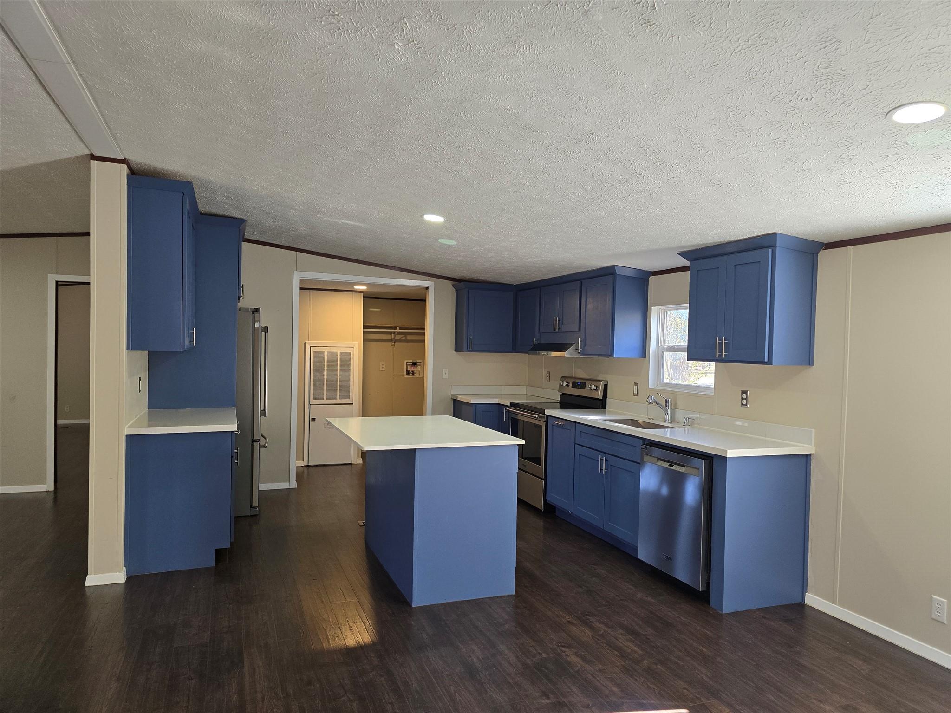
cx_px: 476
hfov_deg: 73.9
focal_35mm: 23
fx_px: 632
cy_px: 356
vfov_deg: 58.9
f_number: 1.7
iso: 200
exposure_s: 1/180
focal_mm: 6.3
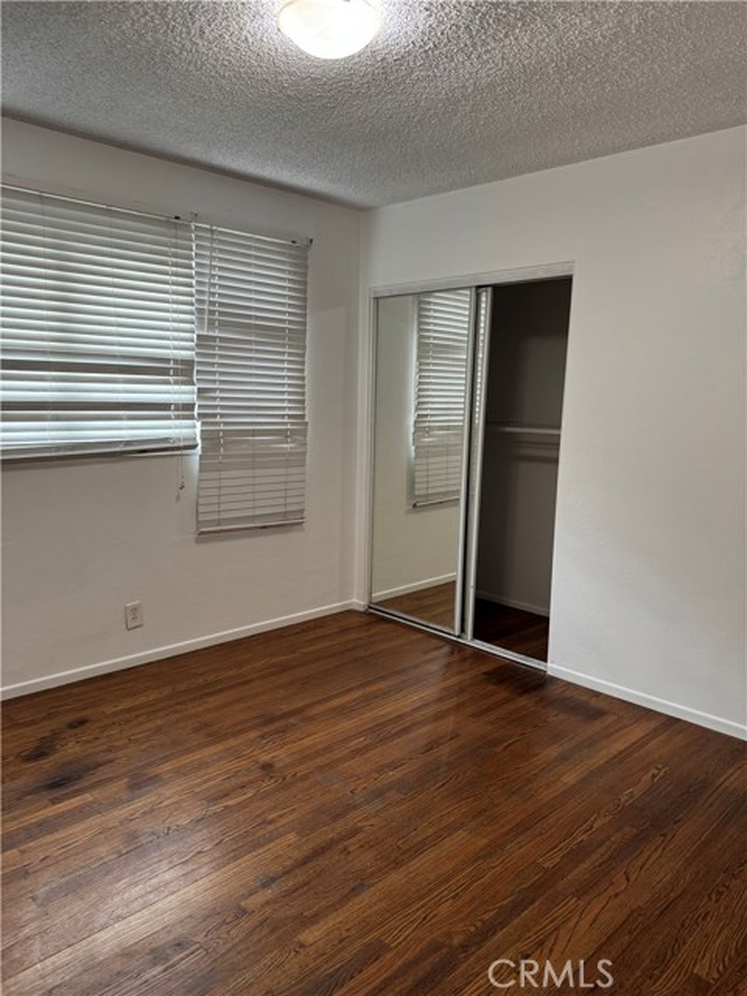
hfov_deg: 56.8
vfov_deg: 71.6
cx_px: 374
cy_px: 498
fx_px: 691
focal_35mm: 24
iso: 200
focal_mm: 6.76
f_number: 1.78
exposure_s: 1/60
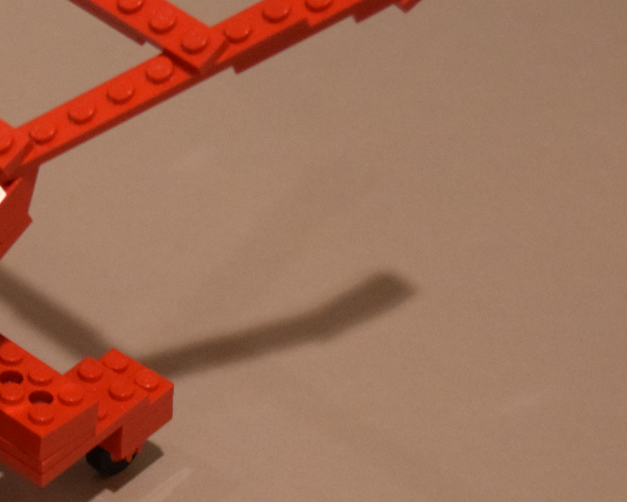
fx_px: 3534
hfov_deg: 9.9
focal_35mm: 190
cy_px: 249
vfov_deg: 8.1
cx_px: -210
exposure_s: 1/60
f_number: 5.3
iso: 2200
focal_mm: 45
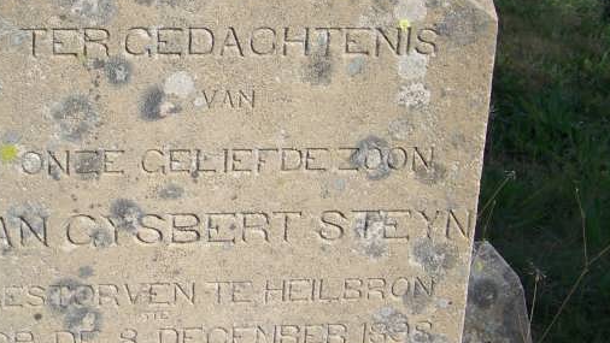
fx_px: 1505
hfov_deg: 22.7
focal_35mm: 93
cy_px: 124
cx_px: 147
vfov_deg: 13.0
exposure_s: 1/500
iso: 64
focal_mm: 5.85
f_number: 4
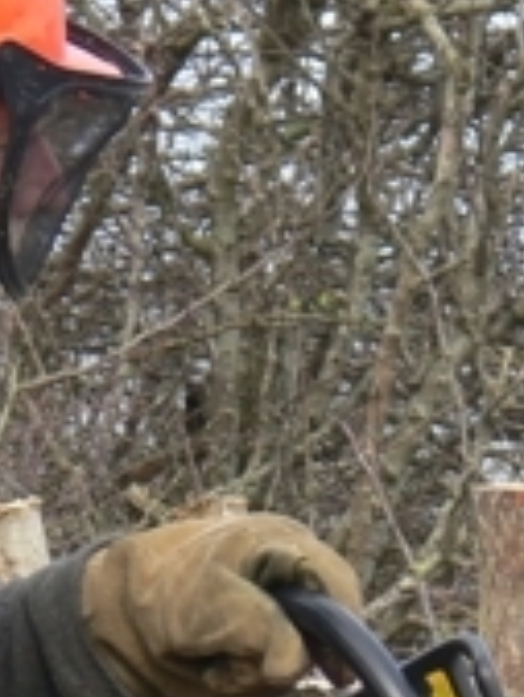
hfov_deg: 4.0
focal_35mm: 371
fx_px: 7479
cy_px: 590
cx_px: 210
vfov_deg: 5.3
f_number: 4.5
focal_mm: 33.3
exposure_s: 1/100
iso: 80
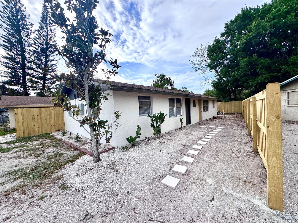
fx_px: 121
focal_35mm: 14
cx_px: 149
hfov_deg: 102.1
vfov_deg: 85.7
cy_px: 112
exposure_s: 1/993
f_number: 2.2
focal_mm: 2.22
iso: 50
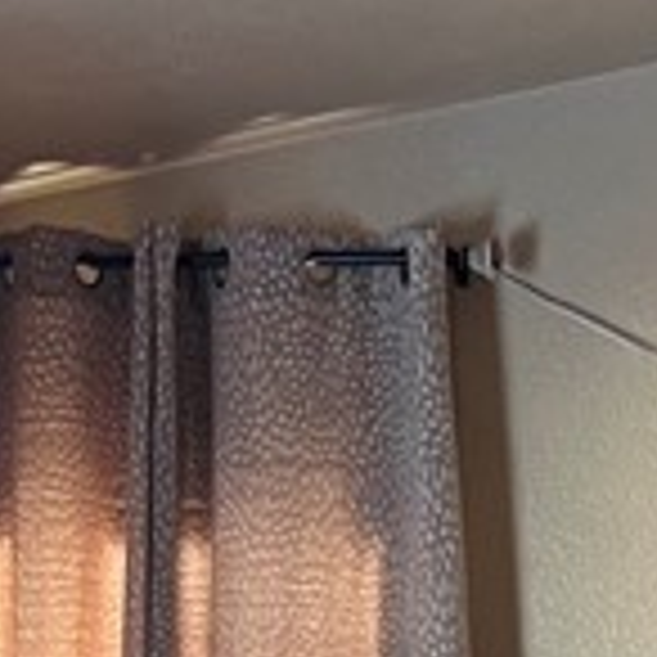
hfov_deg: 10.3
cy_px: 1292
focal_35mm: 161
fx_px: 3457
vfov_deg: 10.1
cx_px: 1143
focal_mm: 5.7
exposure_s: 1/60
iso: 200
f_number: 1.5
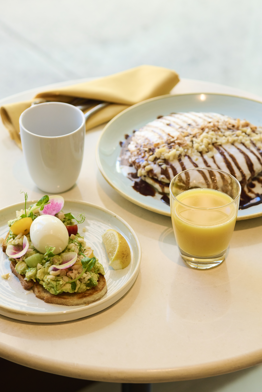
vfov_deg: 20.4
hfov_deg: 13.7
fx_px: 1092
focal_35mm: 100
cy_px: 196
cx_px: 131
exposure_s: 1/200
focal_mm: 100
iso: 800
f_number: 5.6
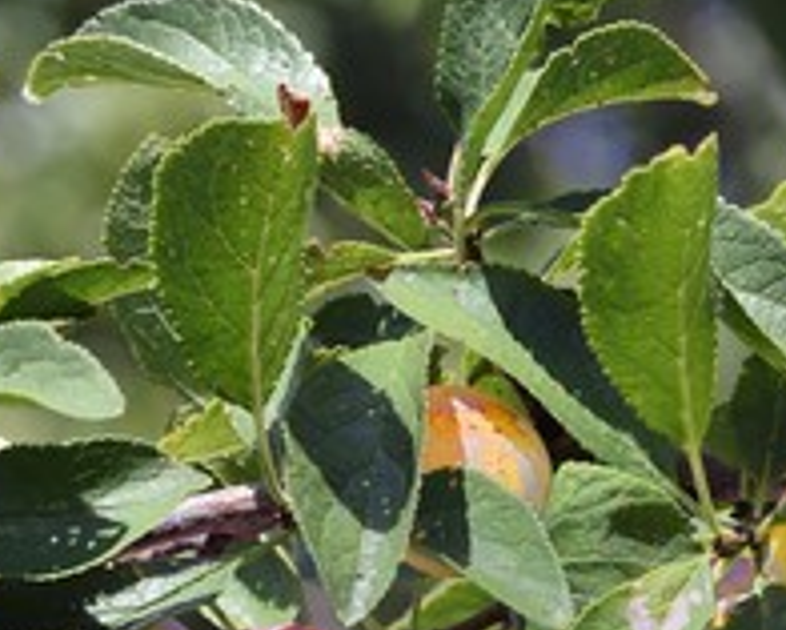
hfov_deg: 5.5
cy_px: 413
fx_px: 8192
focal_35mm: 352
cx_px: 718
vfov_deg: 4.4
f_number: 14
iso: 400
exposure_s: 1/160
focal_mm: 175
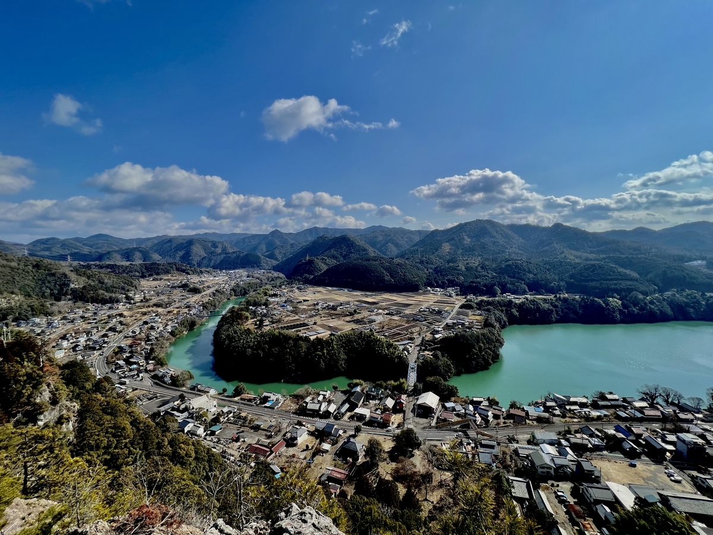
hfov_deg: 106.2
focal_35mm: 13
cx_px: 356
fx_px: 268
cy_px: 268
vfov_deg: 89.9
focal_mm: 1.57
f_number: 1.8
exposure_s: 1/2273
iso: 32
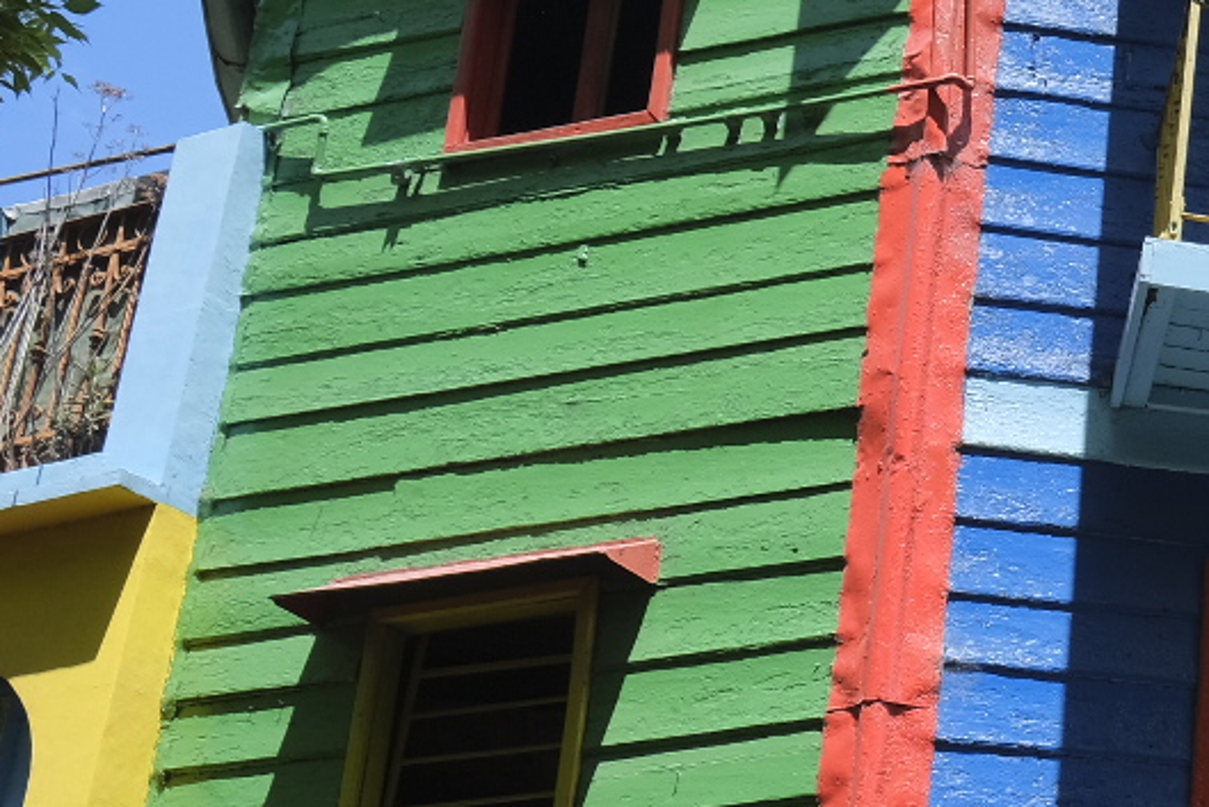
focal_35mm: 104
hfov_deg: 17.5
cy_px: 373
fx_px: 3493
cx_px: 1867
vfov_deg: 13.2
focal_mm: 20.5
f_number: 7.1
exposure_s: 1/320
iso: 320
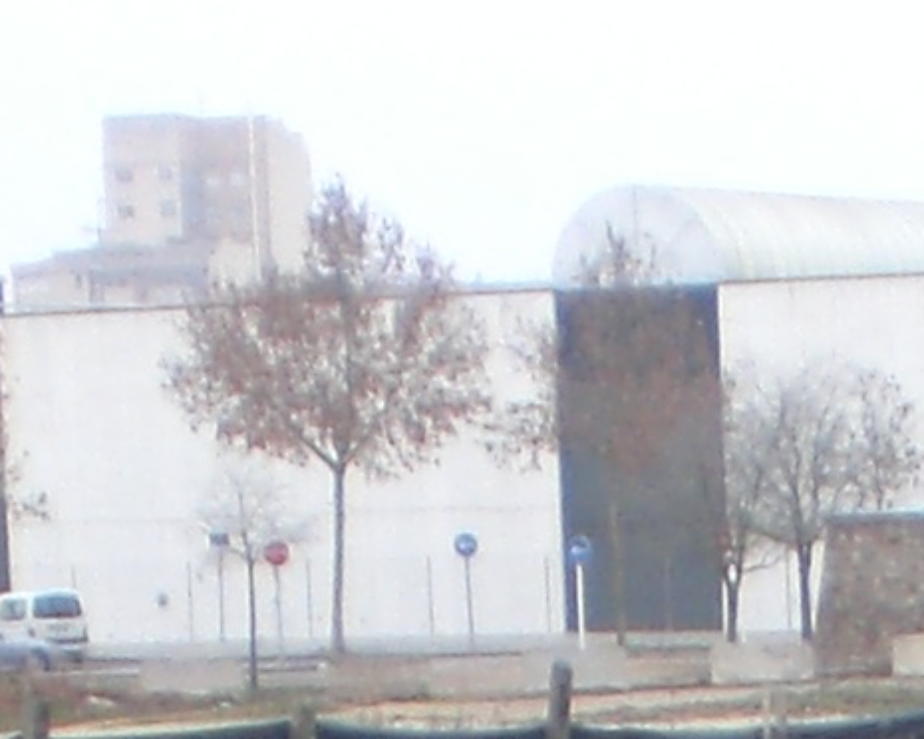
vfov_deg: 5.9
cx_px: 1286
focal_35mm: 245
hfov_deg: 7.8
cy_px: 2153
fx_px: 6700
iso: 100
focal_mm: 6.3
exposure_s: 1/125
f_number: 3.1
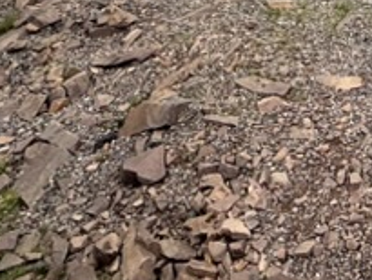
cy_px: -340
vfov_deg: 15.2
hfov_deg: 26.8
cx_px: 336
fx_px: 753
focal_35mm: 70
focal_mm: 2.22
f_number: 2.2
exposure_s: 1/742
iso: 50
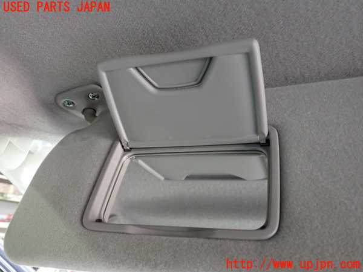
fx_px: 315
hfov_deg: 60.0
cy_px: 136
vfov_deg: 46.8
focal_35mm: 30
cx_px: 182
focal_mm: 5.4
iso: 640
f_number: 2.3
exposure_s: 1/30
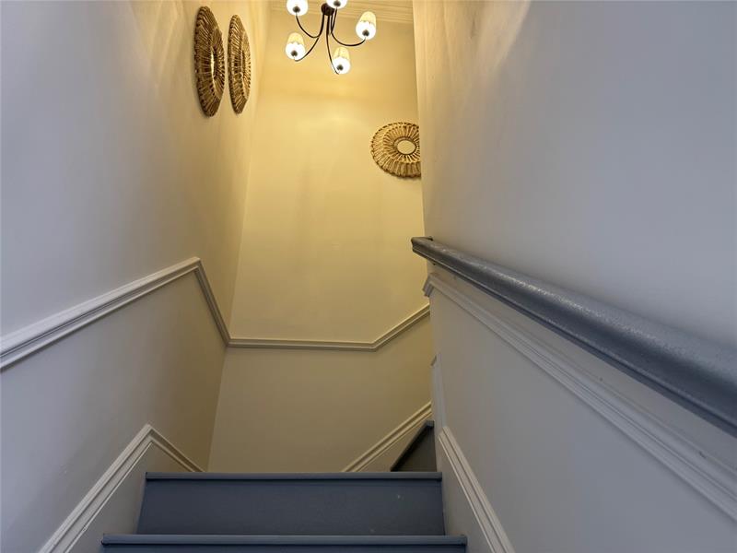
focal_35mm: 24
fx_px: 511
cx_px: 368
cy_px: 276
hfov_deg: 71.6
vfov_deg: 56.8
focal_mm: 6.76
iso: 125
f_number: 1.78
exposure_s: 1/60
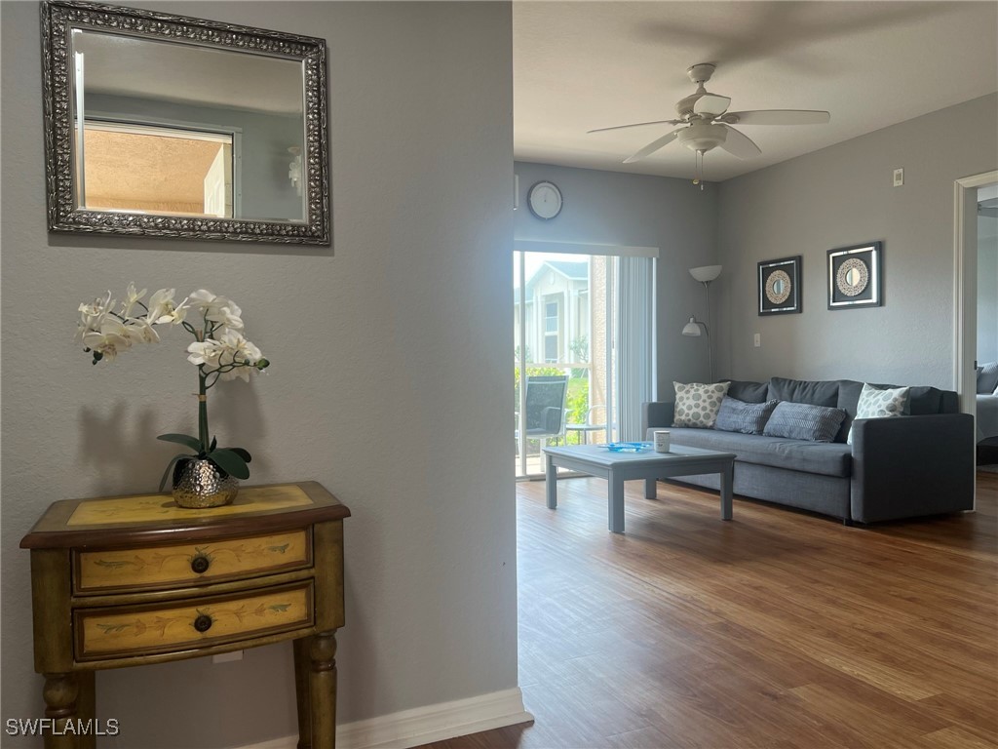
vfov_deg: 53.1
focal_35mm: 26
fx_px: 750
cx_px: 499
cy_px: 374
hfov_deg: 67.3
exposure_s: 1/129
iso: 64
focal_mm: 5.7
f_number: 1.5
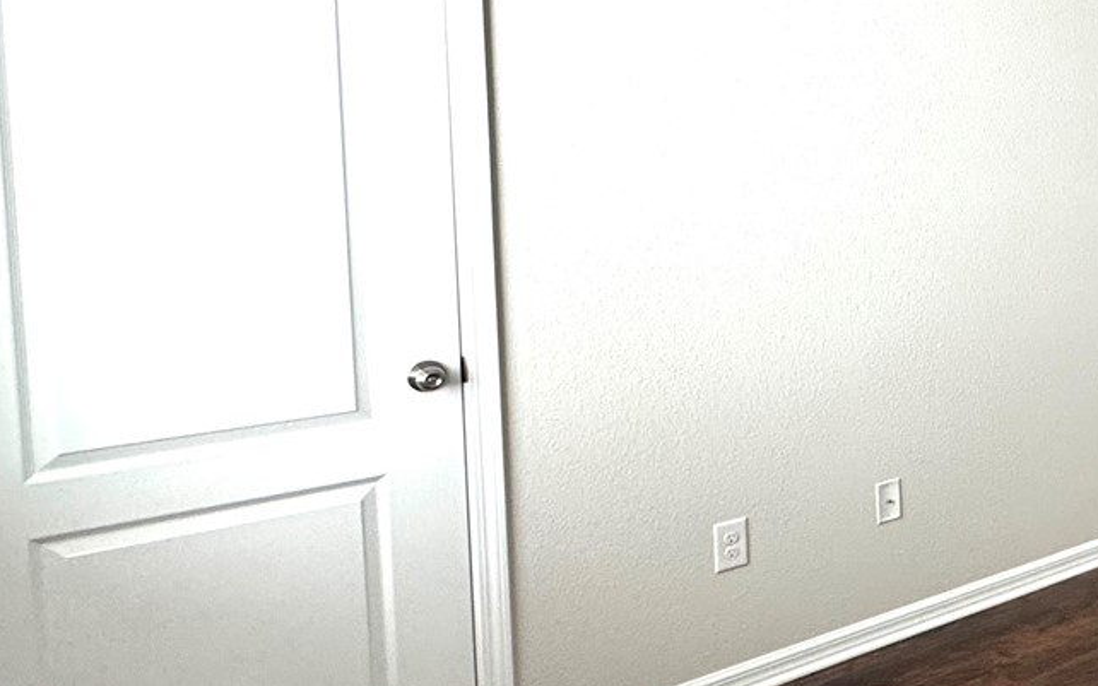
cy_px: 198
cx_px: 1269
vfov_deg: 33.9
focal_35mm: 37
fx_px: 1107
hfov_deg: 40.1
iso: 200
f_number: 2.2
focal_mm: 2.22
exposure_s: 1/120
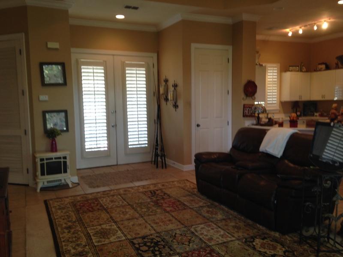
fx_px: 327
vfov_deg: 42.9
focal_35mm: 33
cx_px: 172
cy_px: 128
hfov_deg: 55.4
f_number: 2.4
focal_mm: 4.12
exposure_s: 1/20
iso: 50
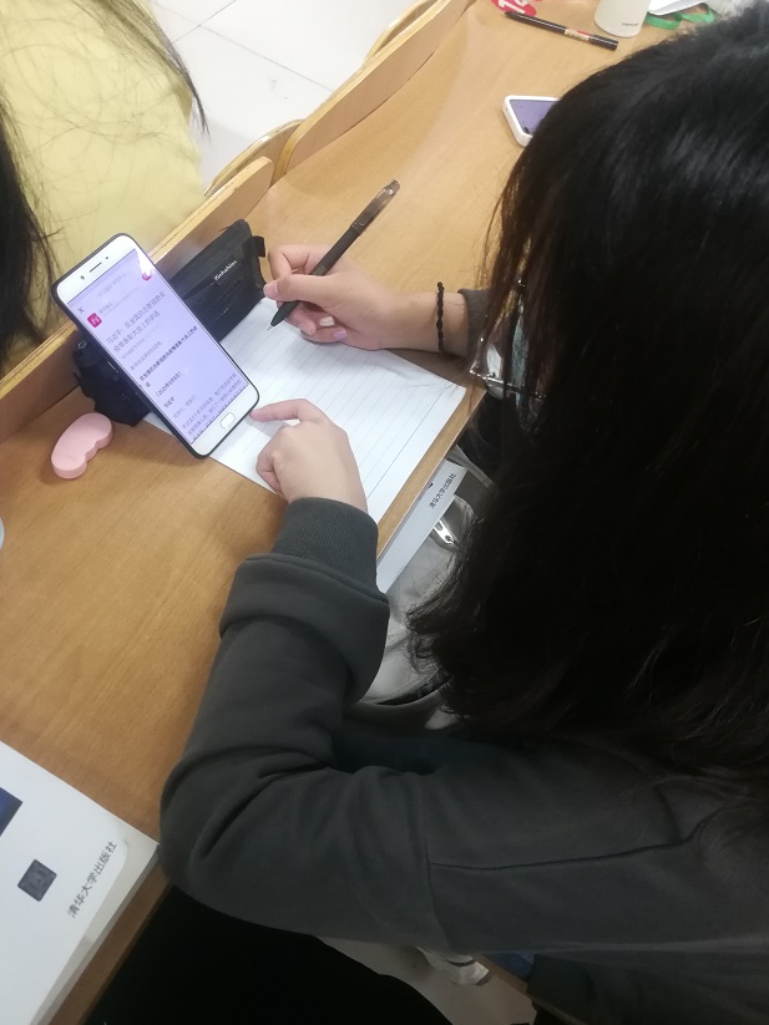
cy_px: 517
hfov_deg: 49.7
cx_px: 381
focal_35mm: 28
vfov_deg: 63.5
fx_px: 830
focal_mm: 3.95
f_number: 1.8
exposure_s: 1/33.3
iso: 320
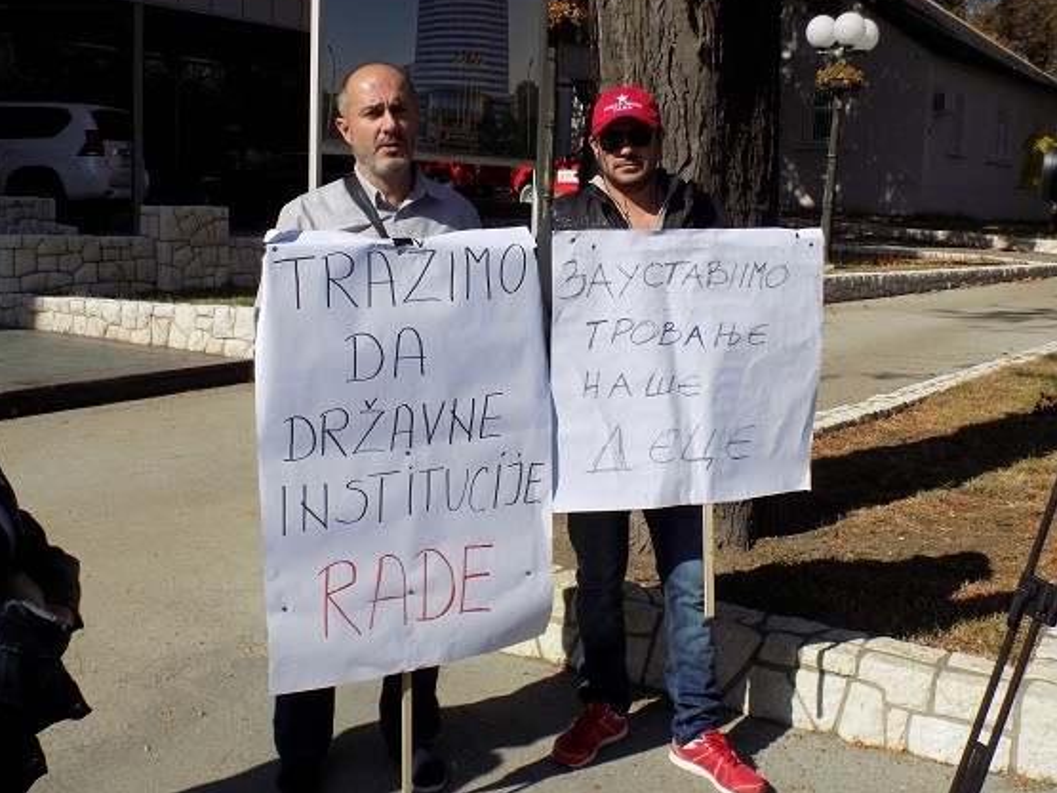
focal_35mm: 40
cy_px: 370
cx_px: 533
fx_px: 1221
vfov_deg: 35.9
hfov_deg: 46.8
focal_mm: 6.6
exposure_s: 1/1250
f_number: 3.5
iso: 80
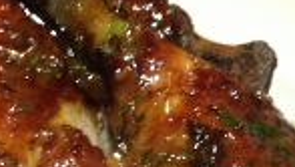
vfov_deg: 10.0
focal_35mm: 117
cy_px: 258
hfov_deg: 18.3
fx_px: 916
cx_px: 118
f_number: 2.4
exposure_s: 1/20
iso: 320
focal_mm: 4.12
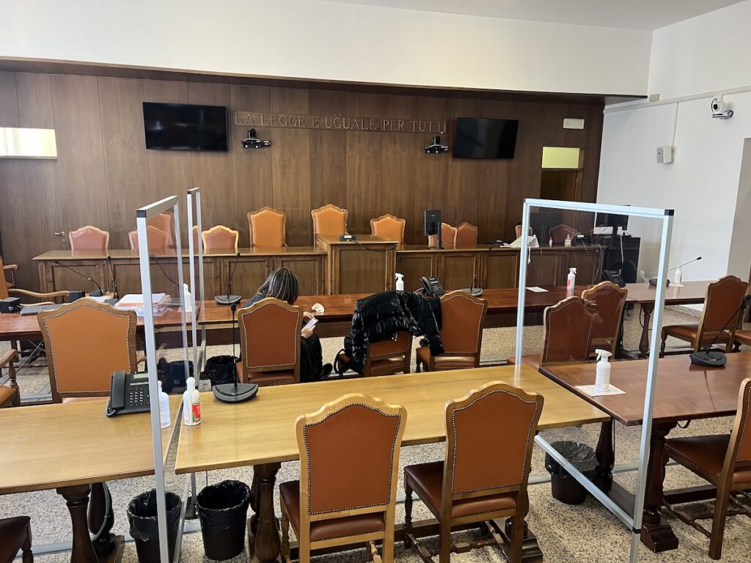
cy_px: 282
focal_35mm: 26
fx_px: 564
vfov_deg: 53.1
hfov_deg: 67.3
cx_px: 376
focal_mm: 5.7
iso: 160
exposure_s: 1/50
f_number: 1.5
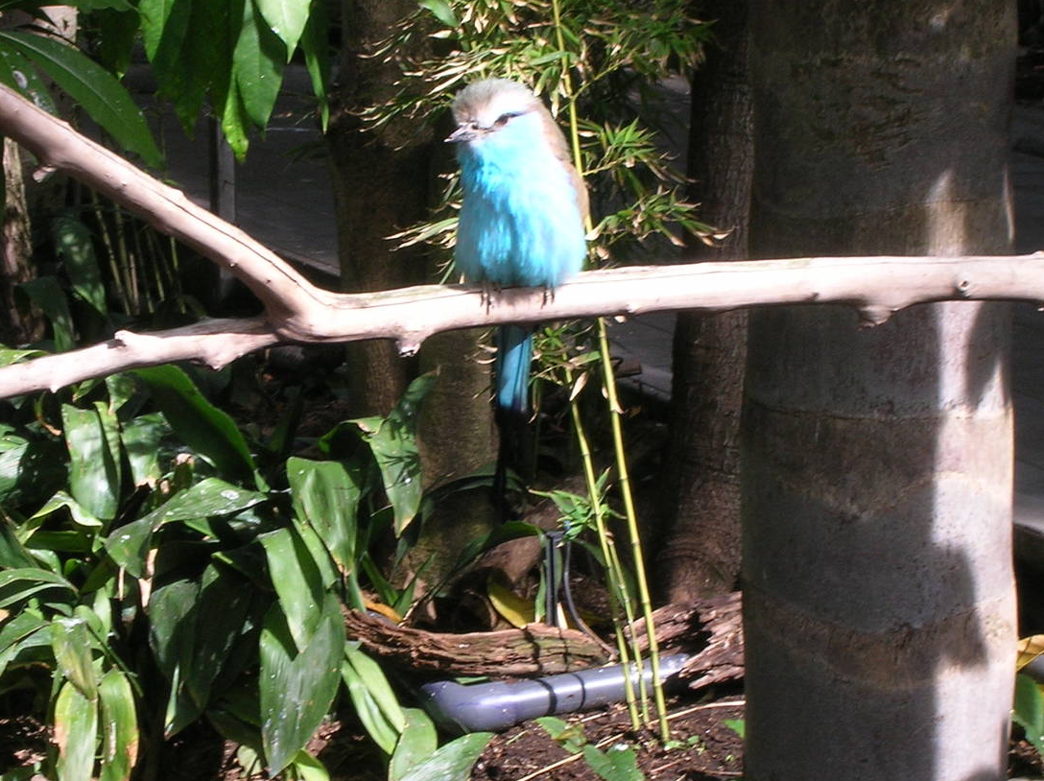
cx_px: 456
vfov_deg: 9.9
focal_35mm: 150
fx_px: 4520
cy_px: 494
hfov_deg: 13.2
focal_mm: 17.1
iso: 50
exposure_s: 1/29
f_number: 8.2
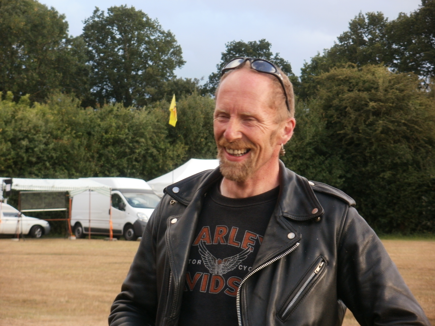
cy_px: 163
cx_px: 218
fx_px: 1521
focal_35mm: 121
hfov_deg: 16.3
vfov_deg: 12.2
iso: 125
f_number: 5.3
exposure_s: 1/80
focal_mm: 21.2
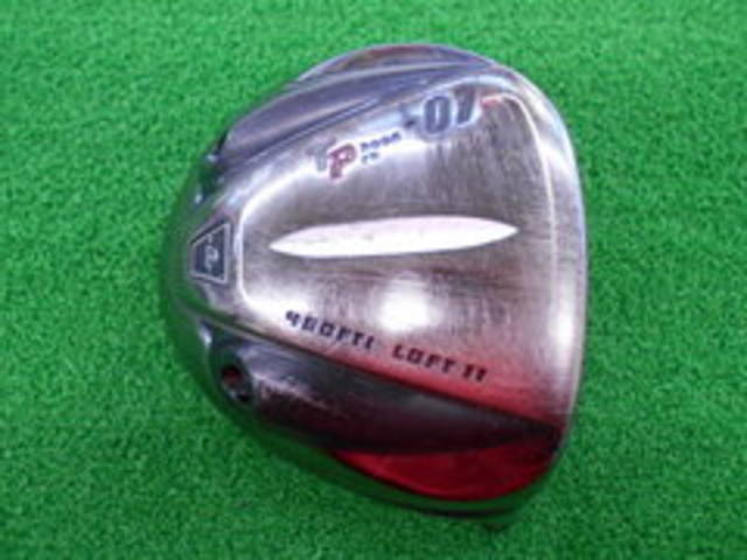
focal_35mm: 30
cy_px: 280
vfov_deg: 46.8
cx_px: 374
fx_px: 647
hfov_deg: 60.0
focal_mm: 5.1
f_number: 3.4
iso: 320
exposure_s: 1/30
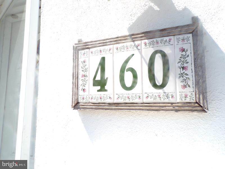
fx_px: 156
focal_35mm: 24
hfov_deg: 71.6
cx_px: 112
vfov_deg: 56.8
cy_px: 84
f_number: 7.7
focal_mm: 4.3
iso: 80
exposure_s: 1/60
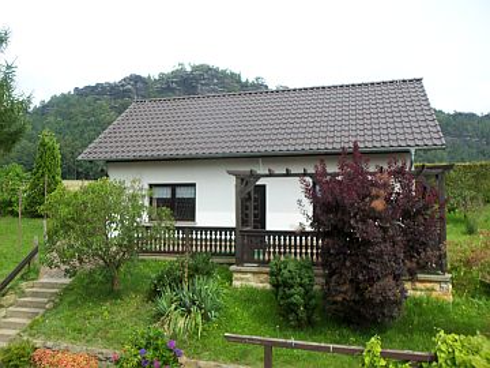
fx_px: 411
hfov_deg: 61.7
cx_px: 245
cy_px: 184
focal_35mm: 29
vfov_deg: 48.2
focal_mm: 5.2
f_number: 3.4
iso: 80
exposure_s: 1/500
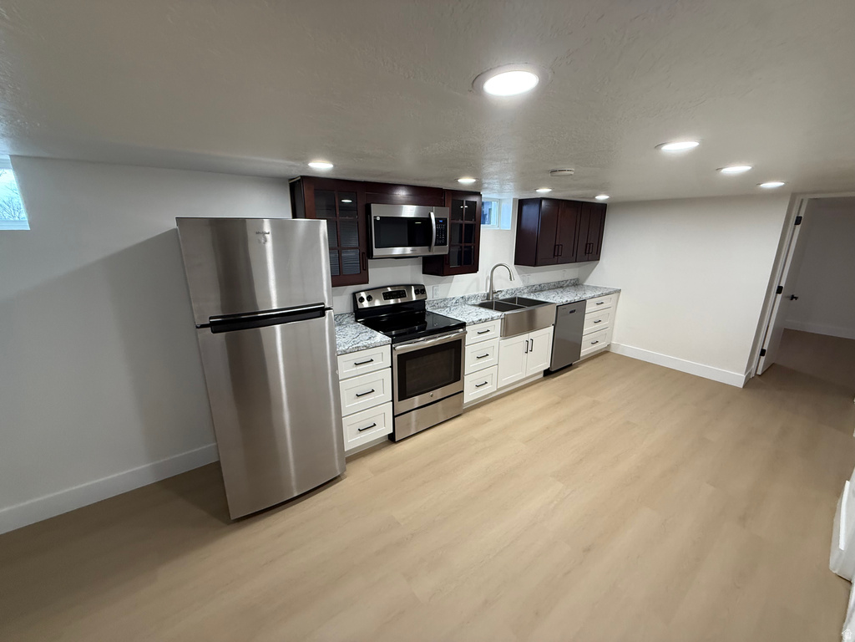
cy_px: 321
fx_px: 346
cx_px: 428
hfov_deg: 102.1
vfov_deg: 85.7
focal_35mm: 14
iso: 200
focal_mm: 2.22
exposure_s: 1/120
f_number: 2.2
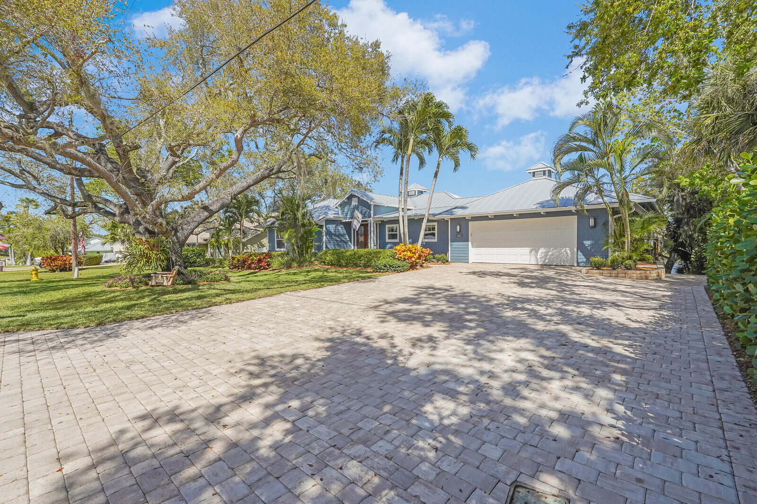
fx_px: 336
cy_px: 252
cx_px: 378
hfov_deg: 96.7
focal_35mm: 16
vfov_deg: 73.7
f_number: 11
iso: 320
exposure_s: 1/500
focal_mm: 16
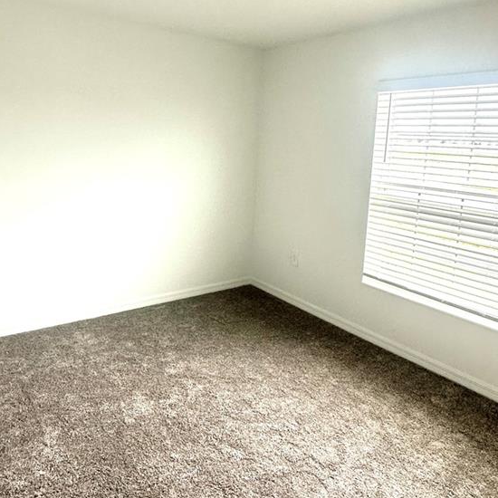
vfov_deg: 58.5
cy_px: 195
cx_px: 232
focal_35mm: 27
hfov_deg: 59.0
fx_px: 439
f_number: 2.2
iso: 200
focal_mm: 2.22
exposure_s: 1/120
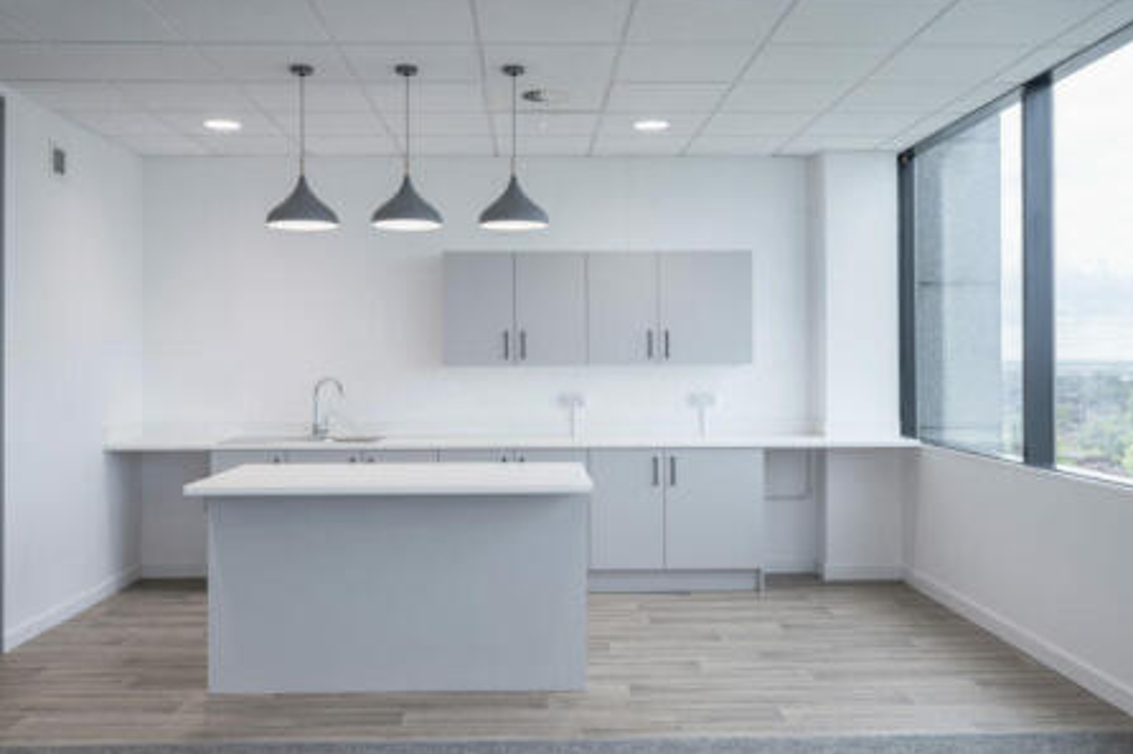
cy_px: 357
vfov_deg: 41.1
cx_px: 544
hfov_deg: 58.7
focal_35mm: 32
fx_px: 1007
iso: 64
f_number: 11
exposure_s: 1/8
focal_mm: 30
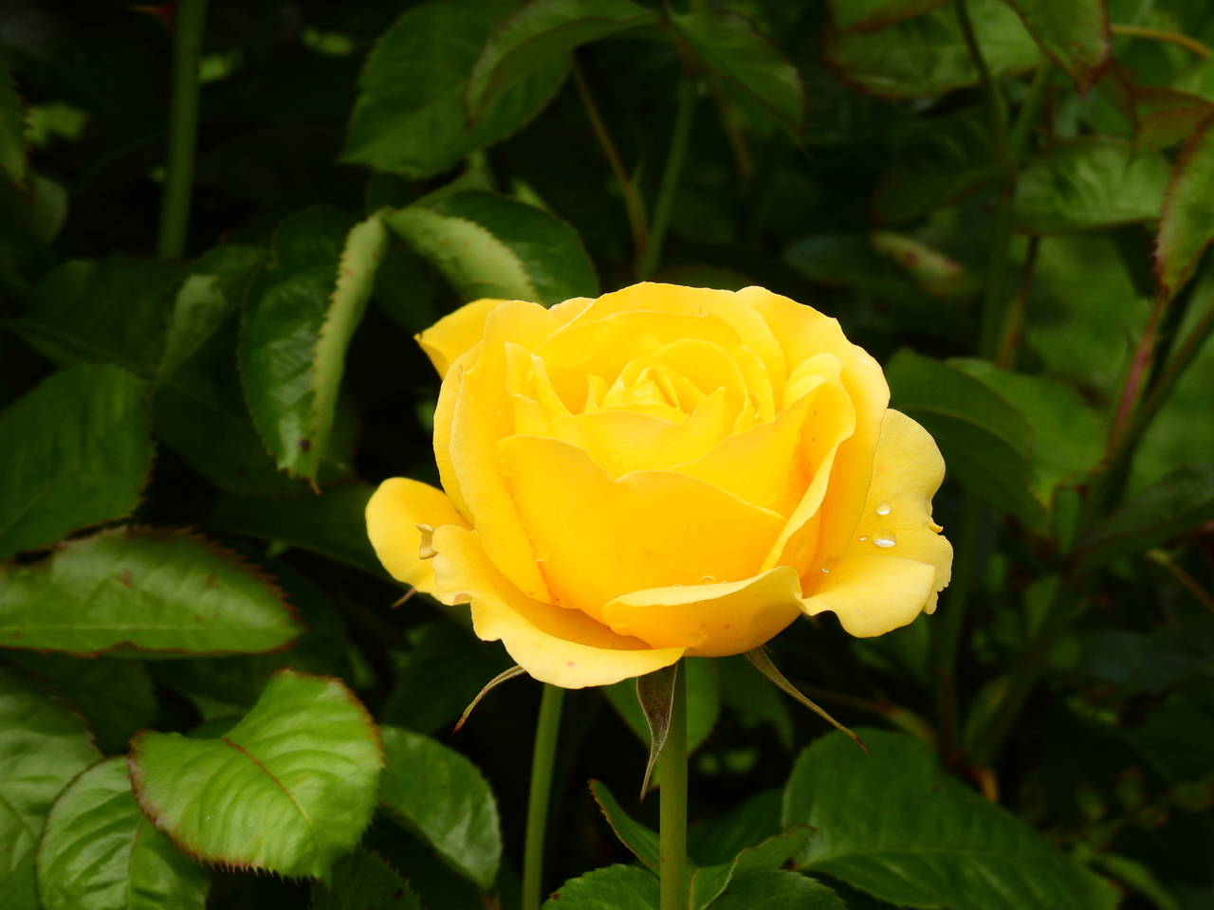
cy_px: 455
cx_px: 607
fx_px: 6488
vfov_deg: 8.0
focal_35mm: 185
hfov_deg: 10.7
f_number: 4.5
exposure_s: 1/800
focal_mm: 33
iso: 100
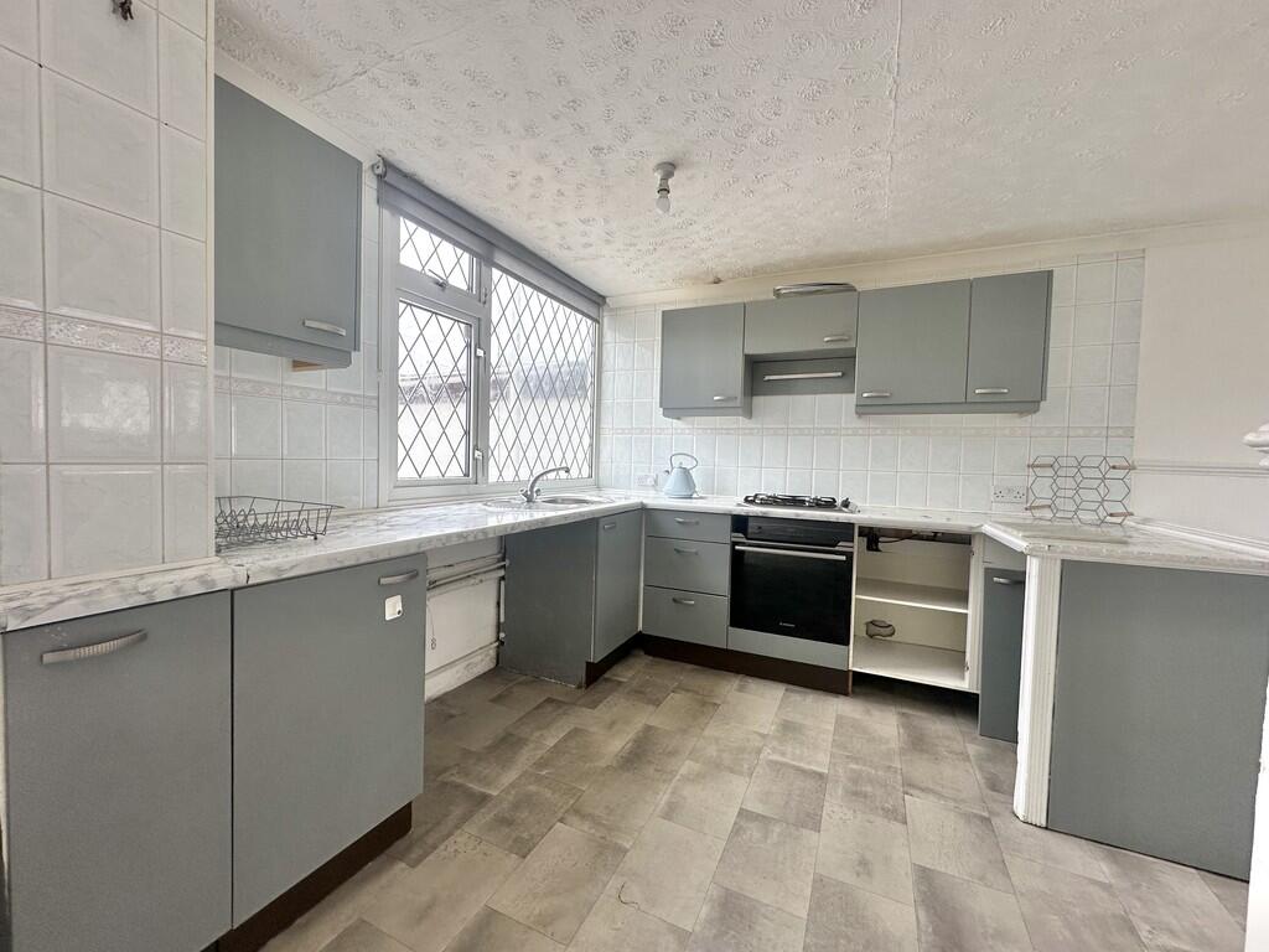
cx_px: 634
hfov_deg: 102.1
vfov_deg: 85.7
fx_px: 513
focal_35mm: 14
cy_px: 476
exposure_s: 1/99
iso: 50
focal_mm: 2.22
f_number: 2.2
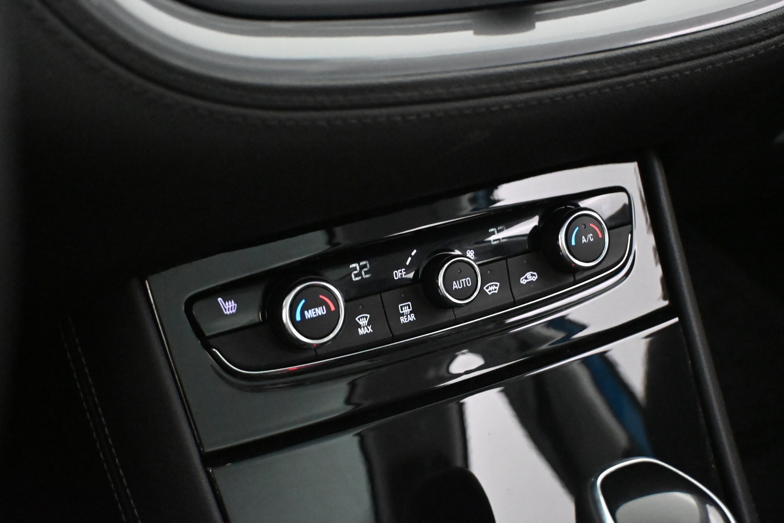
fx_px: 1111
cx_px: 392
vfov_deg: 26.5
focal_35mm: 51
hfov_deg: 38.9
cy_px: 262
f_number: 5
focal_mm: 34
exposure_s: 1/50
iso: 12800
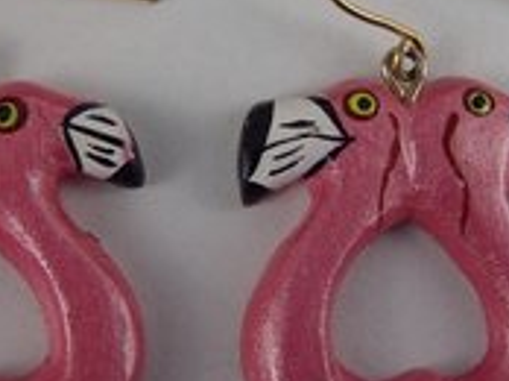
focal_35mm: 73
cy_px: 212
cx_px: 192
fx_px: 1072
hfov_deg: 26.6
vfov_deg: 20.1
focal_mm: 6.64
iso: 320
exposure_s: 1/160
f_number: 4.7
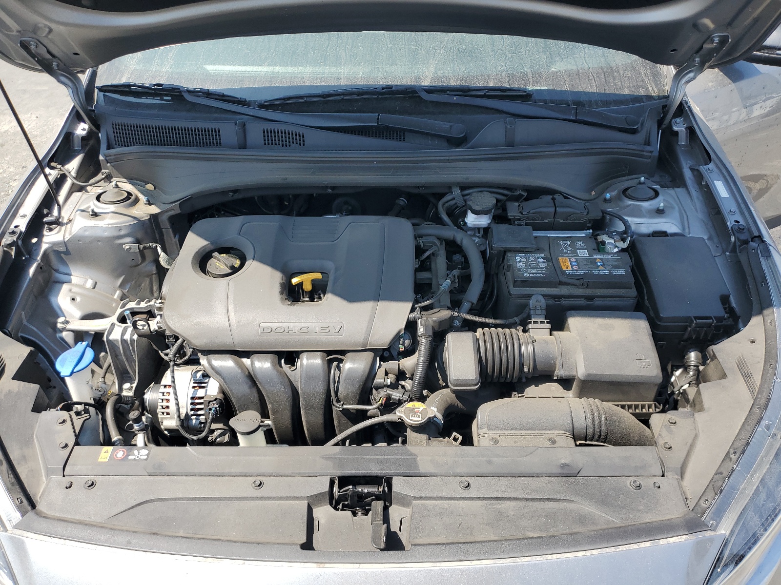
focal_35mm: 26
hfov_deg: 67.3
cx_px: 390
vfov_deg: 53.1
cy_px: 292
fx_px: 587
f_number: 1.5
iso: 50
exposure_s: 1/1111
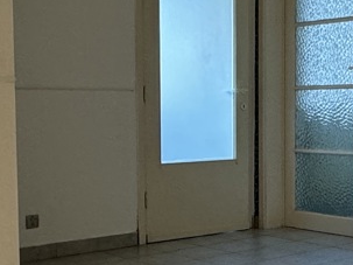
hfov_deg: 26.3
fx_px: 754
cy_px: 165
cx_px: 214
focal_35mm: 74
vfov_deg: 19.9
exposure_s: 1/50
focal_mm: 2.22
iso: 200
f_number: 2.2
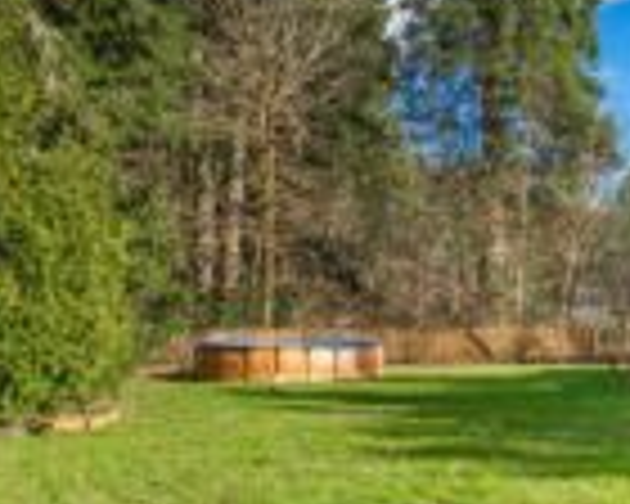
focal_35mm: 43
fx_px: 802
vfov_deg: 34.7
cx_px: 490
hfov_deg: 41.3
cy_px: 317
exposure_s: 1/160
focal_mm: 16
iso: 100
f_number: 6.3
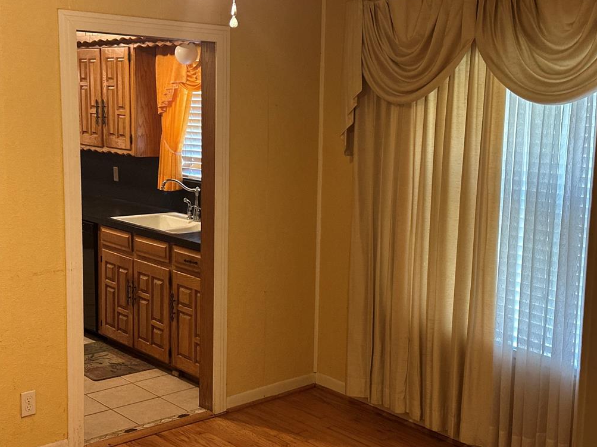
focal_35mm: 49
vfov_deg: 29.7
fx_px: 845
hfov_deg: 38.9
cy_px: 224
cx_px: 303
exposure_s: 1/40
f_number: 1.78
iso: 320
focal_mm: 6.86
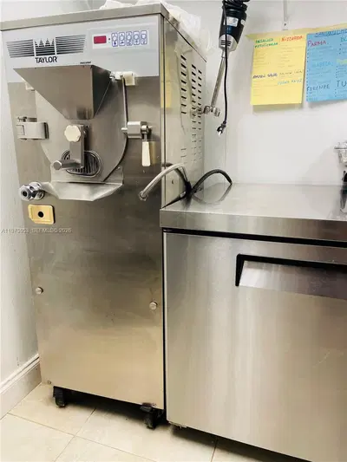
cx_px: 174
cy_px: 231
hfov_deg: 53.1
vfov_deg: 67.3
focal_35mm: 26
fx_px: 347
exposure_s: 1/60
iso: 80
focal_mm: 4.2
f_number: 1.6
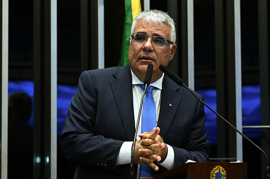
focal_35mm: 115
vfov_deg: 11.9
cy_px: 90
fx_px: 861
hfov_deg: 17.8
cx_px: 135
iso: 5000
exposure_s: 1/125
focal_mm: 115
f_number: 5
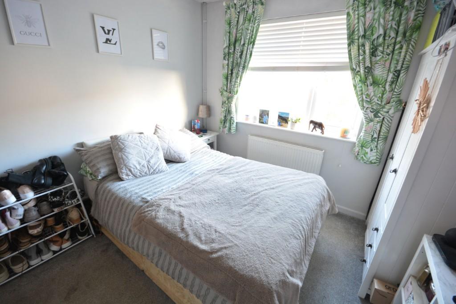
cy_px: 152
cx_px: 228
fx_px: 190
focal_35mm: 15
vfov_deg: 77.3
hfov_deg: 100.4
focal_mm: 10
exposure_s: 1/2.5
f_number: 8
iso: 400
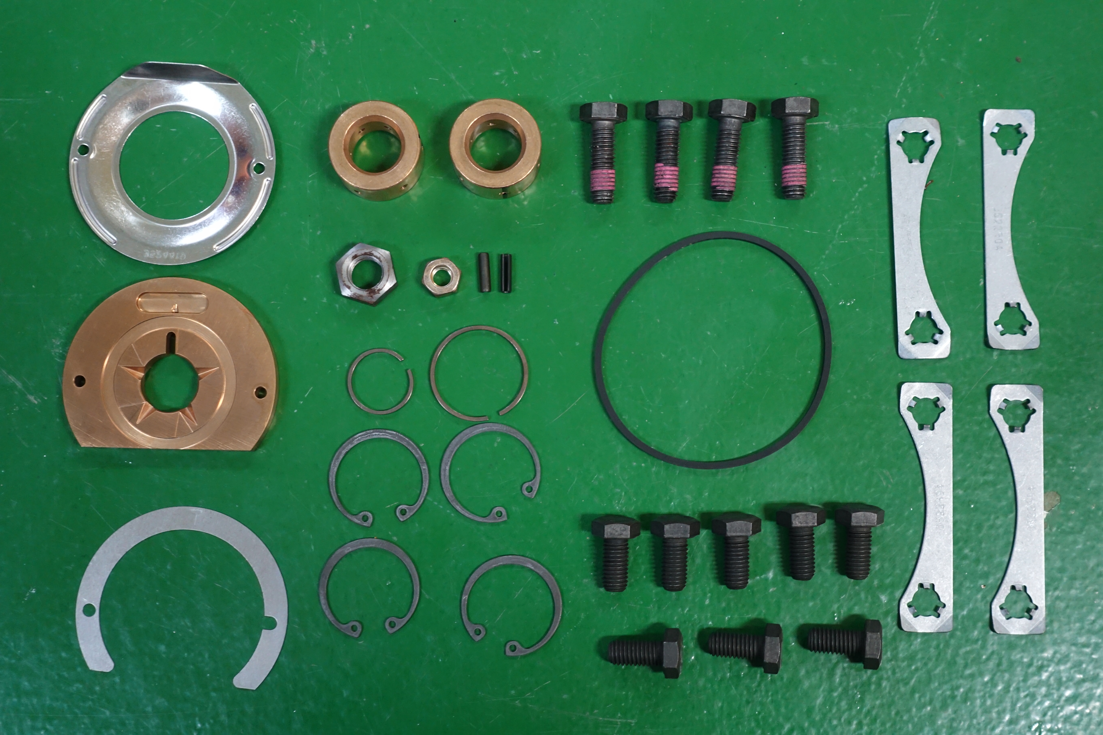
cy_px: 368
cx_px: 552
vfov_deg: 27.0
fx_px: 1532
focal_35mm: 50
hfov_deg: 39.6
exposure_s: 1/15
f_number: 2.8
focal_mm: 18.51
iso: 800
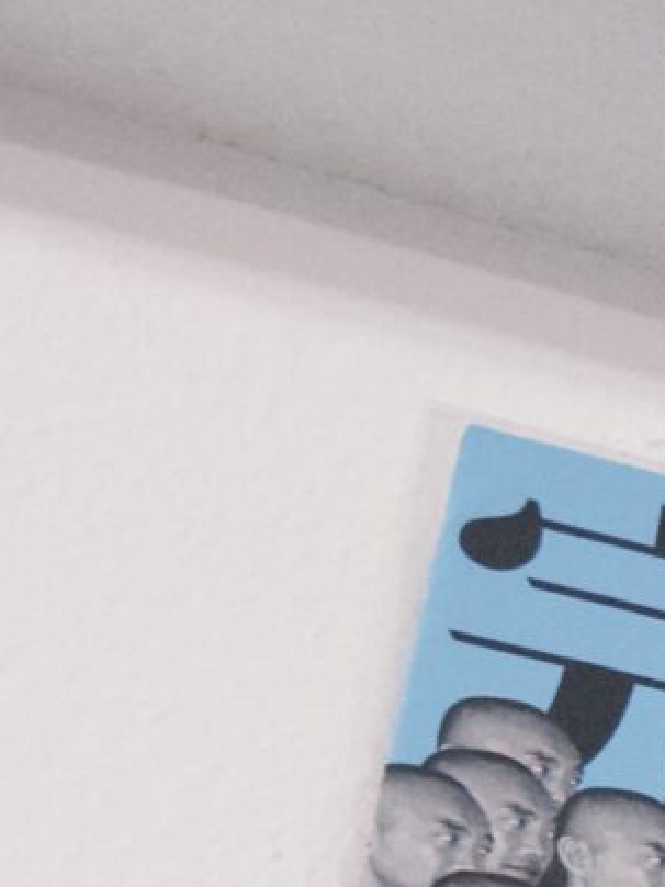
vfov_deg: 12.8
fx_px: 3893
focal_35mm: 152
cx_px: 1852
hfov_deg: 8.5
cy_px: 876
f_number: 1.78
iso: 160
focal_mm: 6.76
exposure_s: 1/120
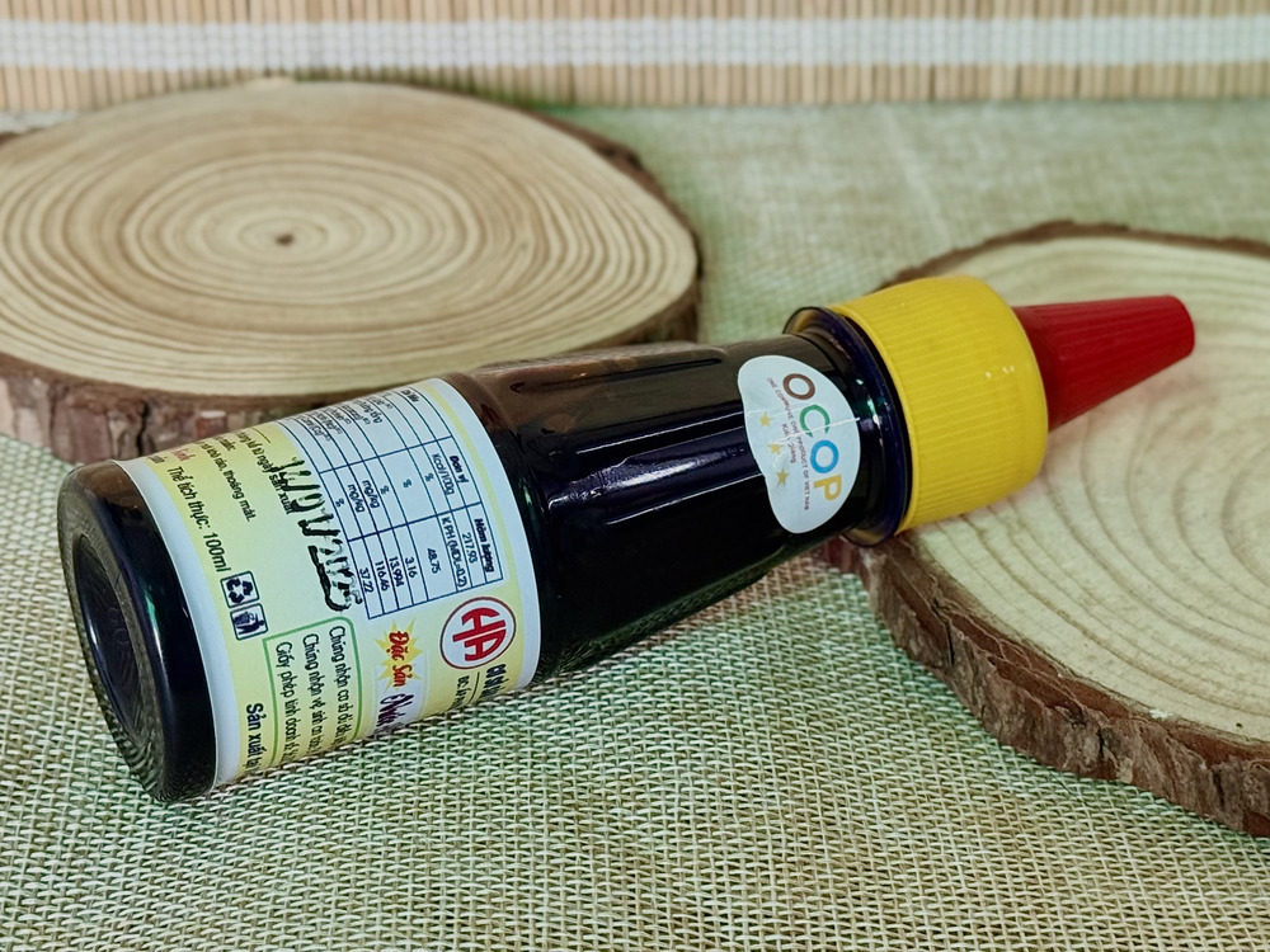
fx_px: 1761
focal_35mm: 48
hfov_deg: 39.7
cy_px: 476
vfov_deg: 30.3
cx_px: 635
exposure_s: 1/90
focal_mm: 6.76
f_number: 1.78
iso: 100
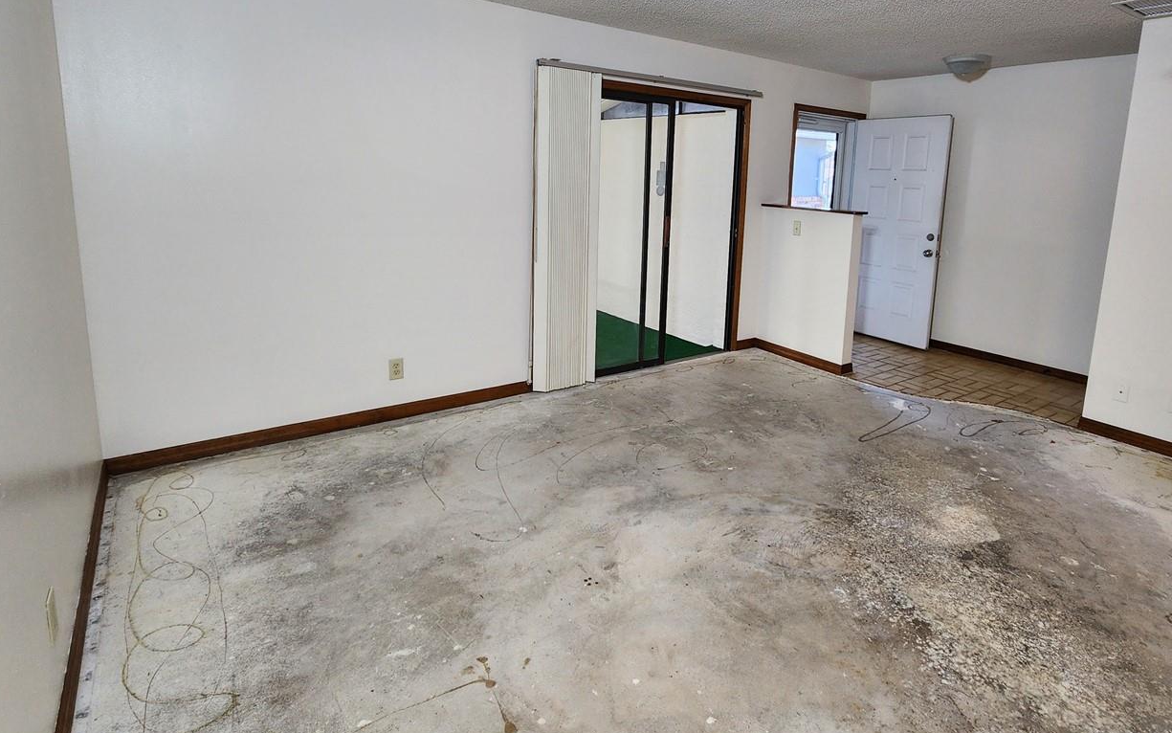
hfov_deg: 90.7
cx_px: 652
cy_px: 279
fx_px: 575
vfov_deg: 64.2
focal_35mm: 18
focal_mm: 2.2
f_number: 2.2
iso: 160
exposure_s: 1/60
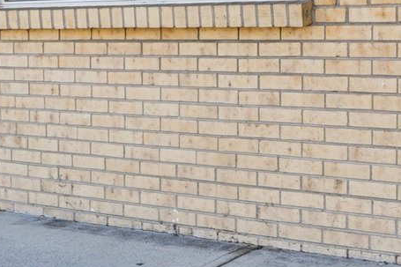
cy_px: 54
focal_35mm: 81
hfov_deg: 24.8
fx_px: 902
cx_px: 100
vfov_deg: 16.7
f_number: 8
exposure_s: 1/50
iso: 100
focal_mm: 12
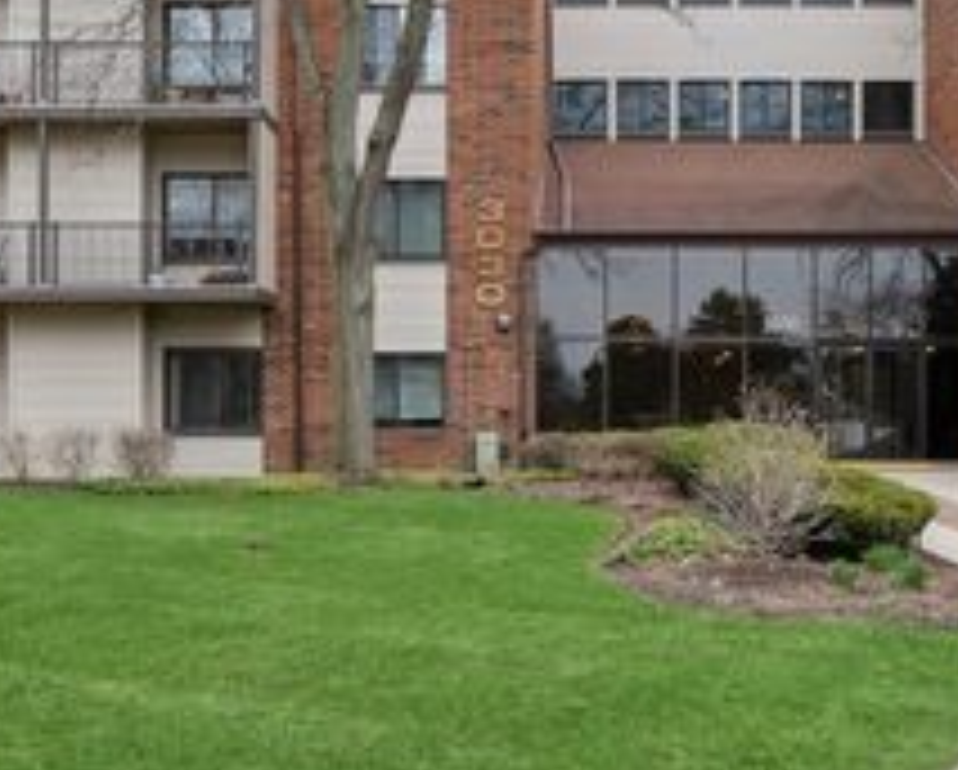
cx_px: 409
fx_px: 1249
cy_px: 417
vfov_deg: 34.2
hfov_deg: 41.9
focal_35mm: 44
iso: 200
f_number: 8
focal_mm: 20
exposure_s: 1/160
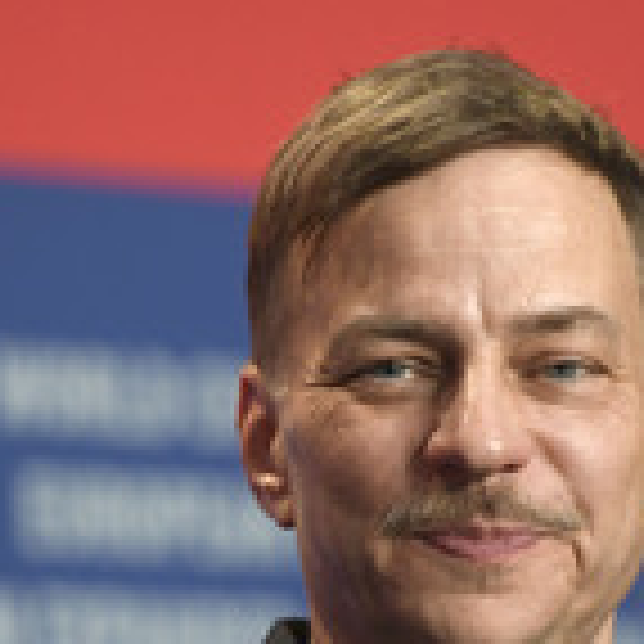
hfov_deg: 3.3
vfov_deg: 3.3
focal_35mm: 536
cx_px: 453
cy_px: 635
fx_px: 11282
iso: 1250
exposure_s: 1/250
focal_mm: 200
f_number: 3.5
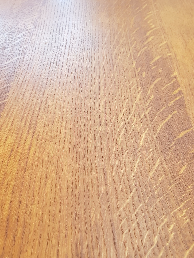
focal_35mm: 26
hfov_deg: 53.1
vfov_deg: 67.3
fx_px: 194
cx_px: 97
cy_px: 129
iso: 80
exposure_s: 1/50
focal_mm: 4.3
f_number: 1.7
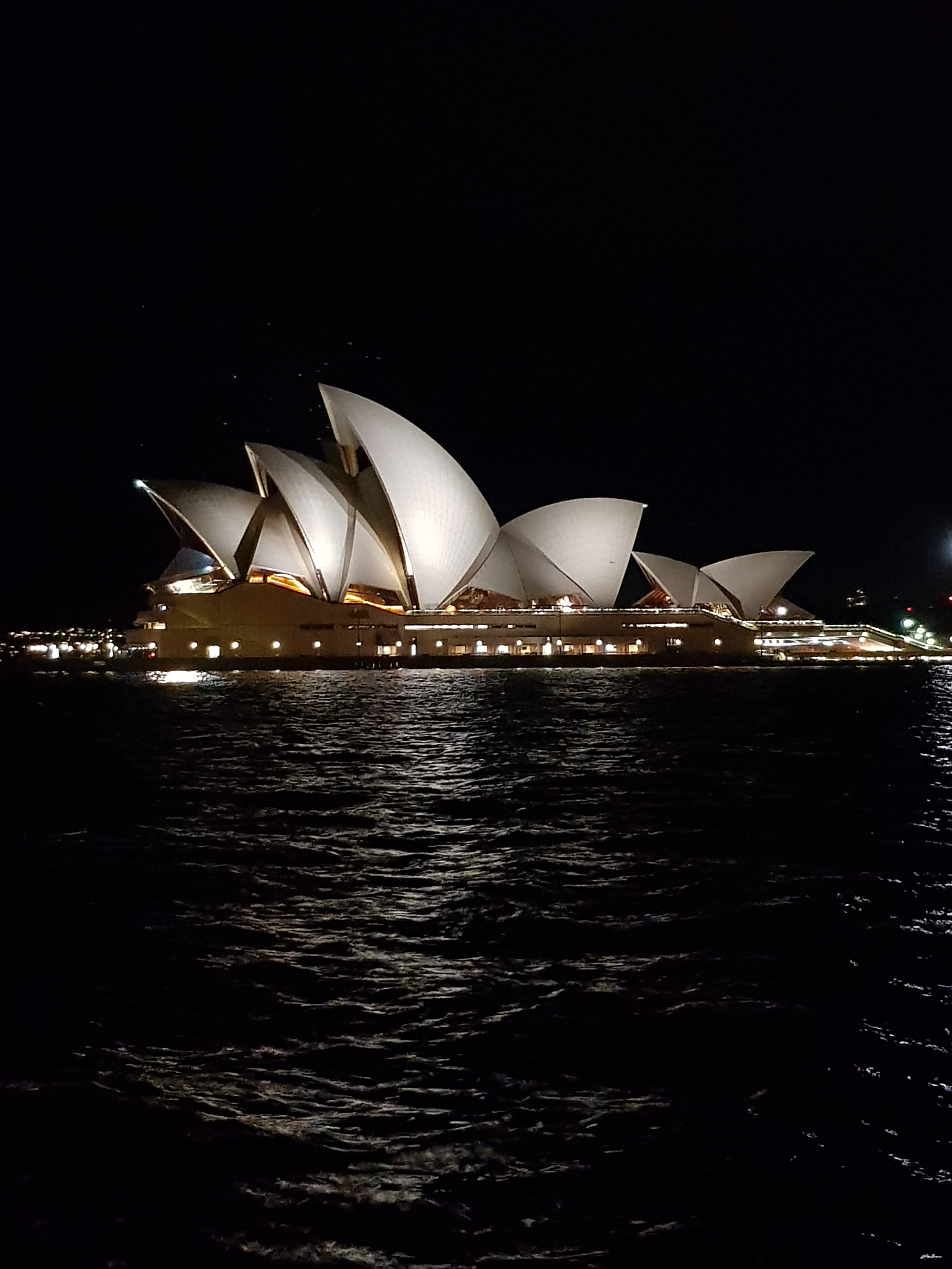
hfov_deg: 53.1
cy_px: 634
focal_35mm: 26
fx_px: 953
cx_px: 476
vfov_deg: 67.3
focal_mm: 4.2
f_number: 1.7
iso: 640
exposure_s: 1/10
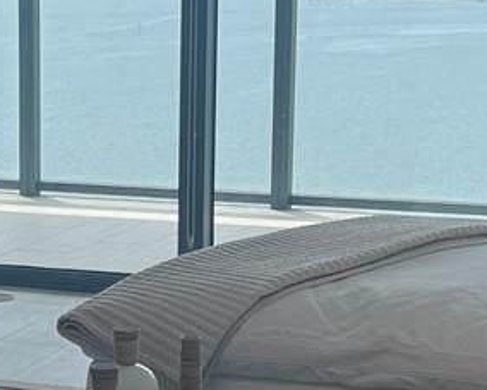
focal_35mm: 143
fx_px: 2060
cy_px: 297
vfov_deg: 10.8
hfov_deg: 13.3
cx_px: 3
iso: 50
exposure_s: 1/1488
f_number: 1.5
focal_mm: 5.7
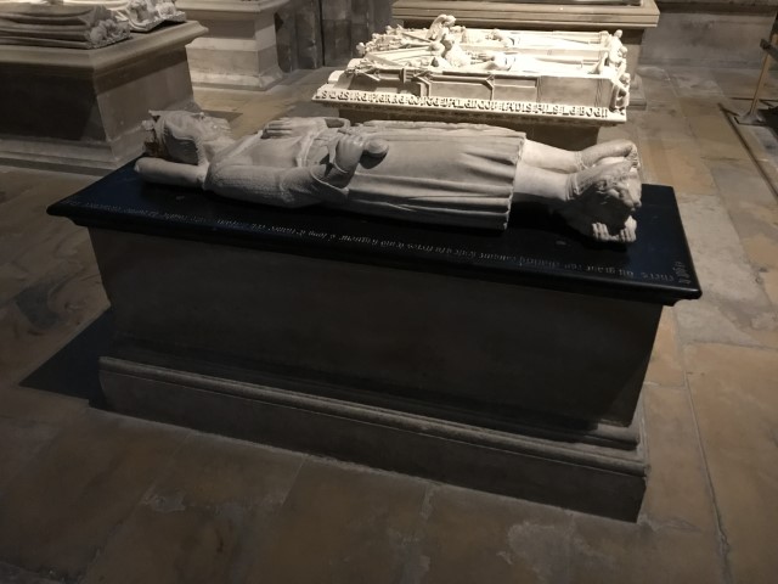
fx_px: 629
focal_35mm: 28
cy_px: 292
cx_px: 389
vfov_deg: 49.7
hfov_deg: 63.4
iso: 100
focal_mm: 3.99
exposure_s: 1/4
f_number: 1.8
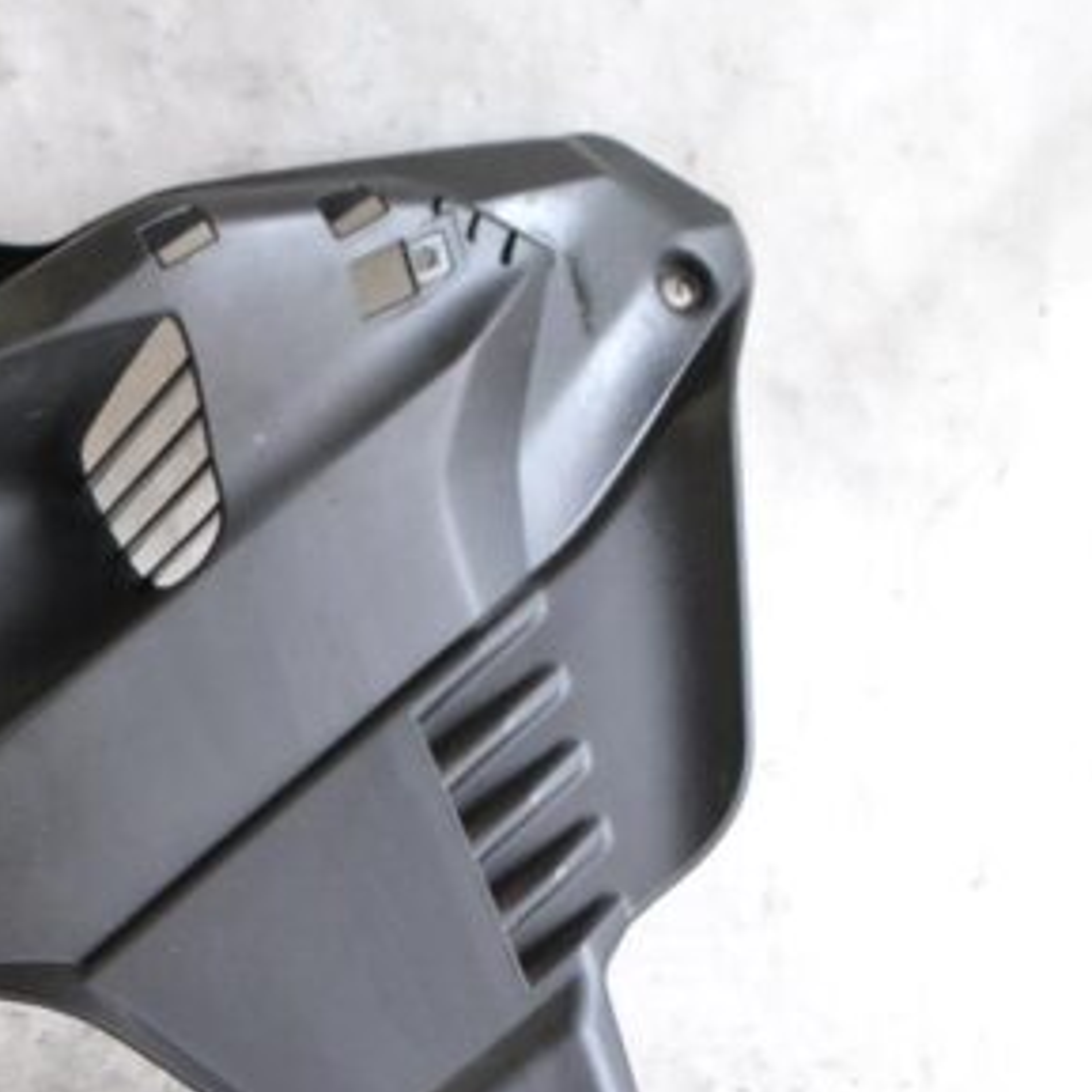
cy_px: 710
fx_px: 2641
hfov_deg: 22.5
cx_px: 26
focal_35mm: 74
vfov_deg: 23.3
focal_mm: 28
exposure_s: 1/100
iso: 1600
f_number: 5.6
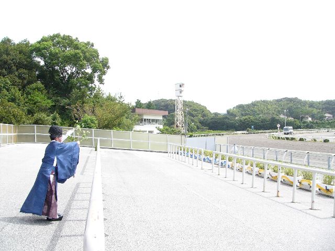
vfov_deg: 39.7
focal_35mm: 36
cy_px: 126
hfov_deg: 51.4
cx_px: 168
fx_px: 348
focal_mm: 6
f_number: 2.8
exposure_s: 1/1000
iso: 100
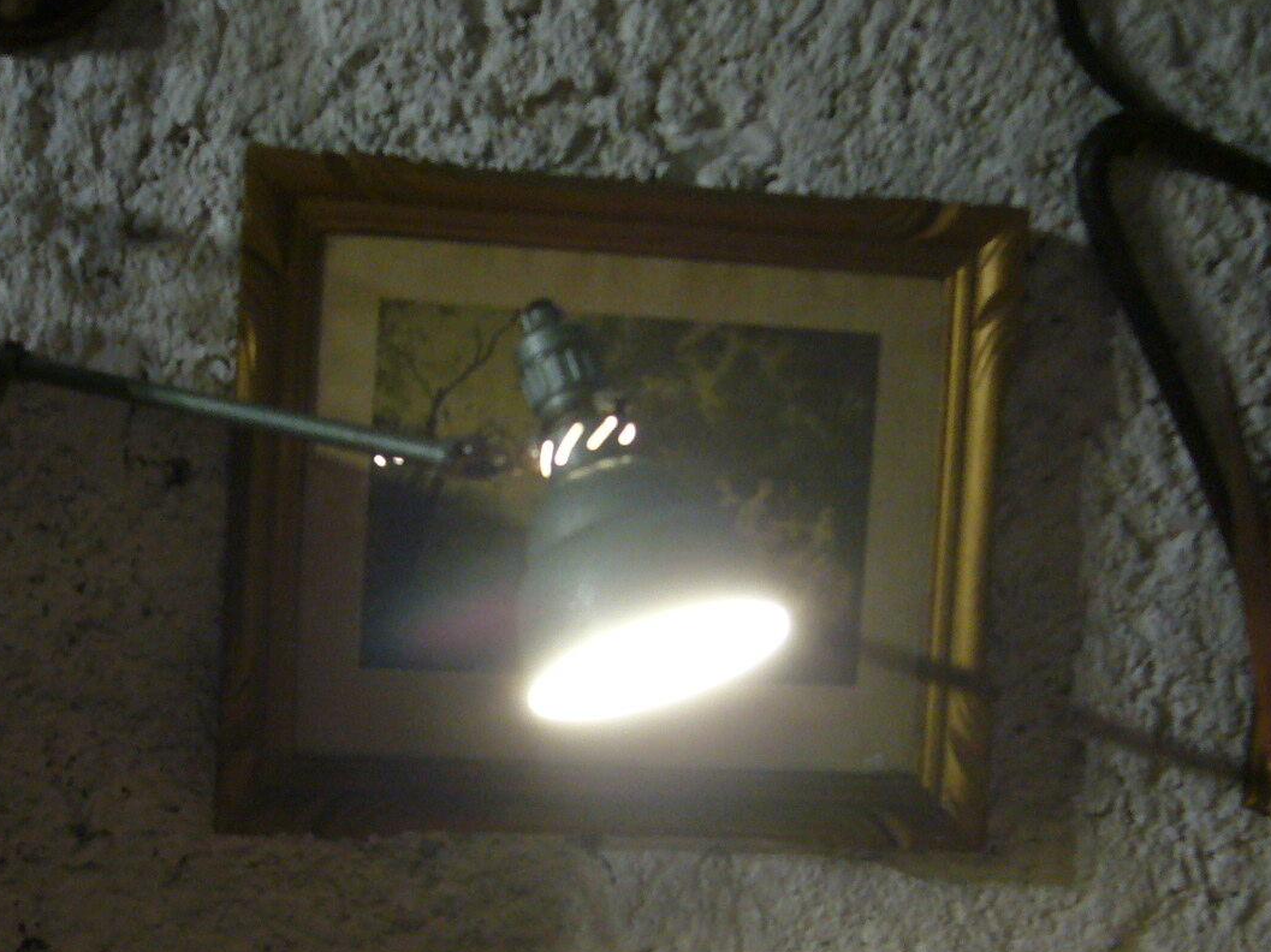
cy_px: 658
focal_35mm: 53
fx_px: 1945
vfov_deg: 27.3
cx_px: 524
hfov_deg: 36.1
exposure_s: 1/8
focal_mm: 5.8
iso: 200
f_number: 2.8
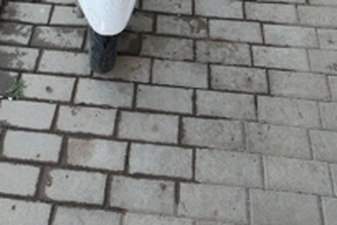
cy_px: -66
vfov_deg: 22.1
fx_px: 515
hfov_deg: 36.1
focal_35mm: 55
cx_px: 132
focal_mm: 6.12
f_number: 1.9
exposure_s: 1/100
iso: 250
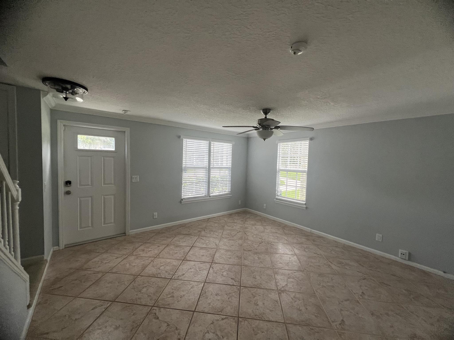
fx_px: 170
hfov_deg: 106.2
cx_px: 227
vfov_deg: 89.9
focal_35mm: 13
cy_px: 170
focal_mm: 1.57
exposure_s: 1/120
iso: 160
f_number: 1.8
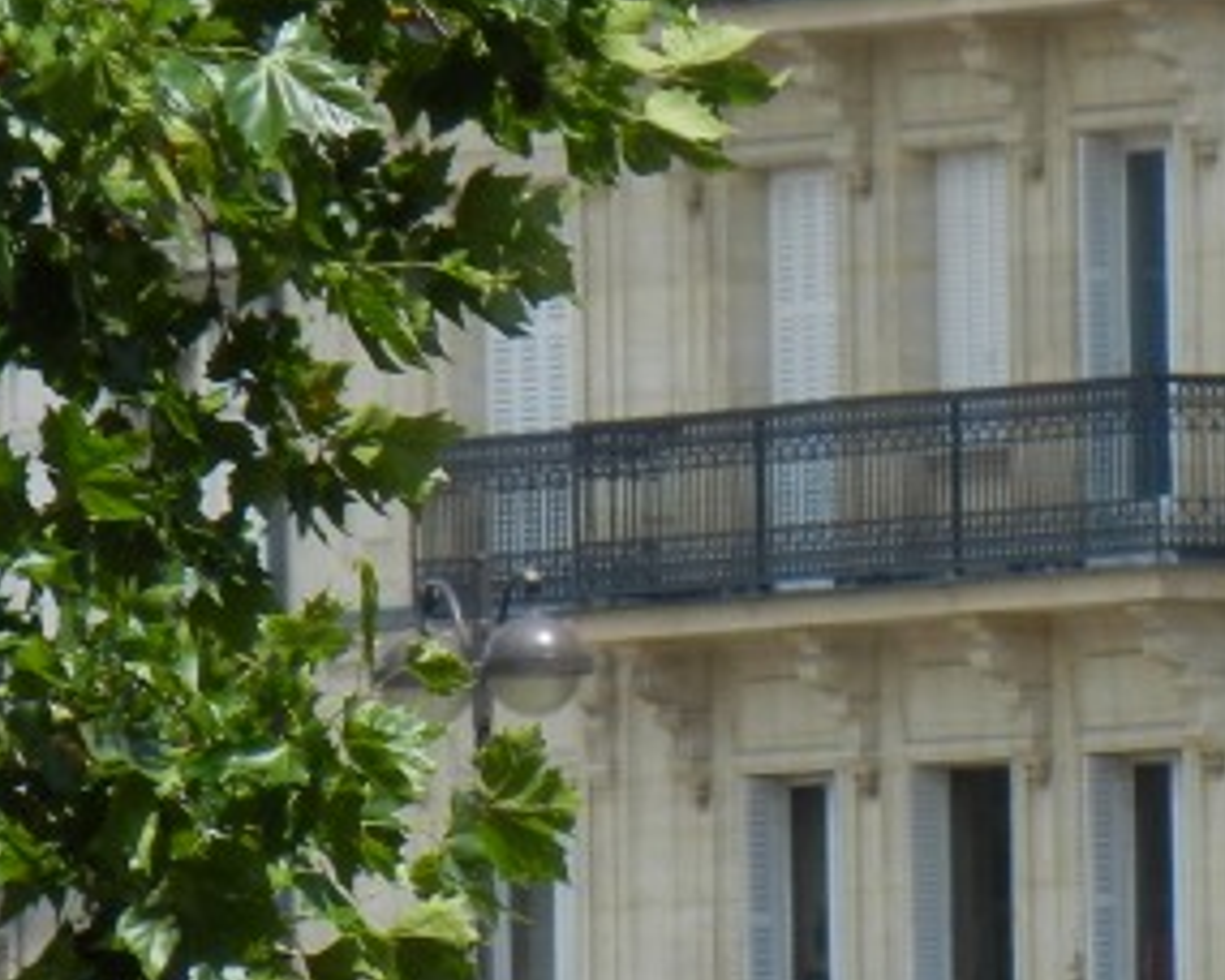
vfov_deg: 1.9
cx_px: 1143
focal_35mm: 804
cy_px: 516
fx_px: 29149
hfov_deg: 2.4
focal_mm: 41.2
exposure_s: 1/640
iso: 160
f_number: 4.8
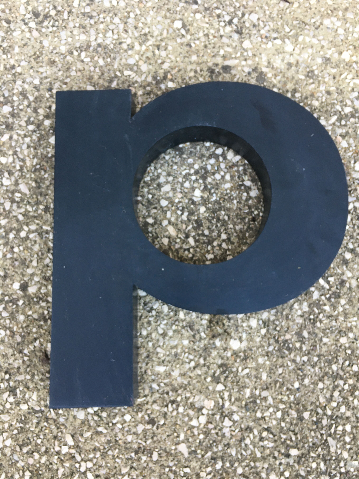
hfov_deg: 48.2
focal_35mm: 29
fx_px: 401
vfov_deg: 61.7
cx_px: 180
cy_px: 240
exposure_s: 1/33
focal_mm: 4.15
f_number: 2.2
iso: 32
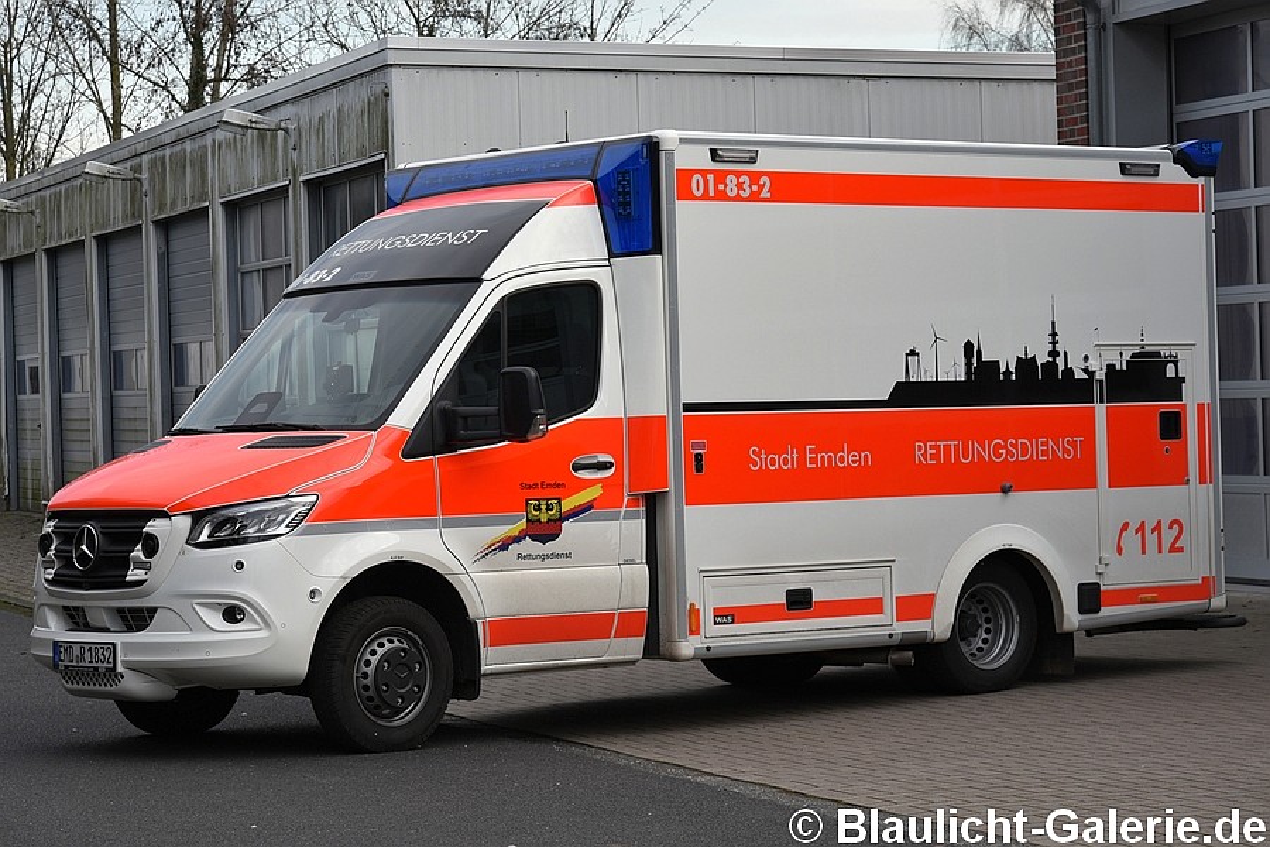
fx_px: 2998
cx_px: 635
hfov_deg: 23.9
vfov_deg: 16.1
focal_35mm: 85
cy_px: 424
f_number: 8
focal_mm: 85
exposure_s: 1/250
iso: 400
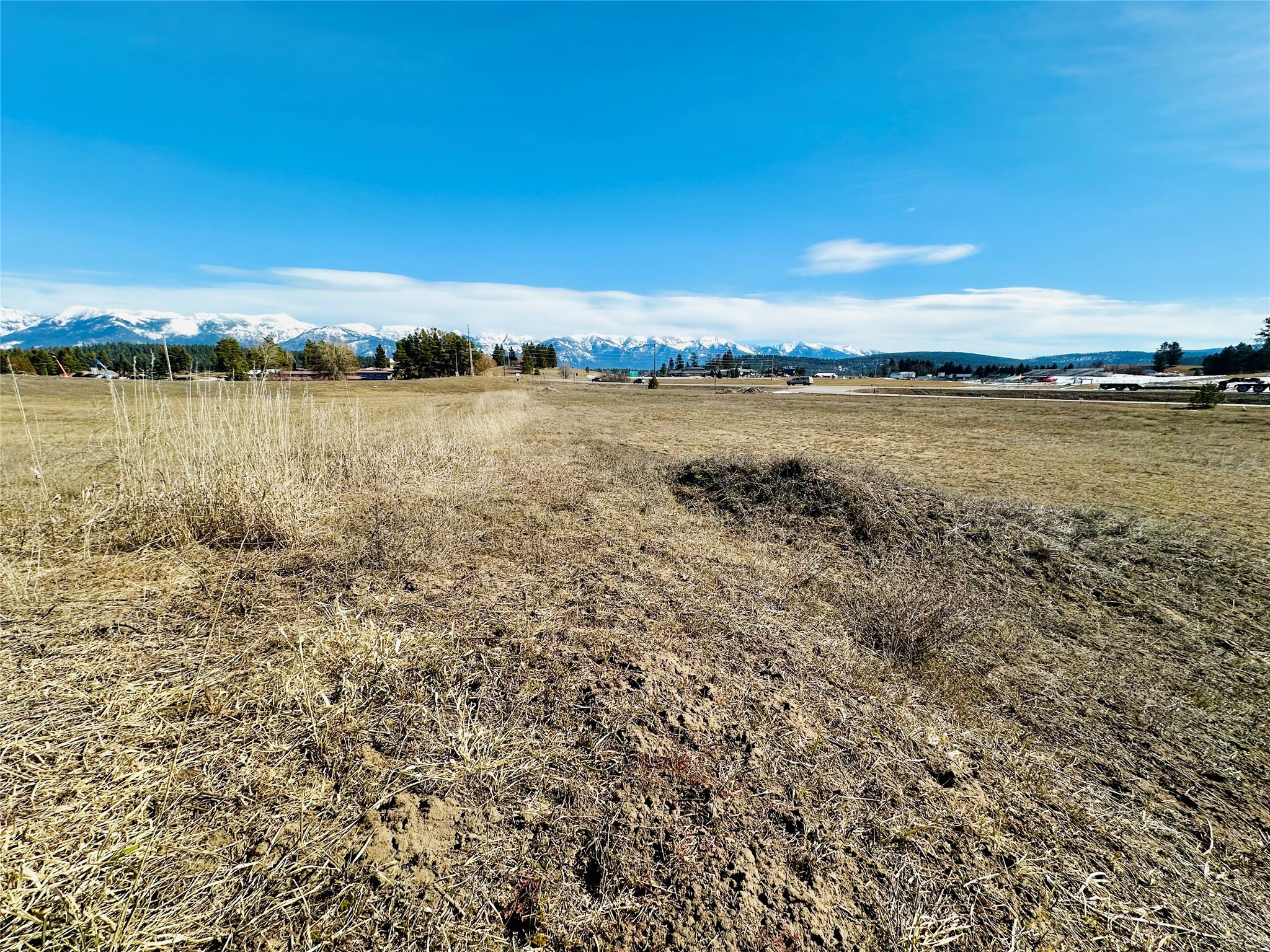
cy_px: 476
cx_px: 635
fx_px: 514
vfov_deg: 85.7
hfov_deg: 102.1
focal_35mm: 14
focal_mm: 2.22
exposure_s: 1/2353
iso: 50
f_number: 2.2
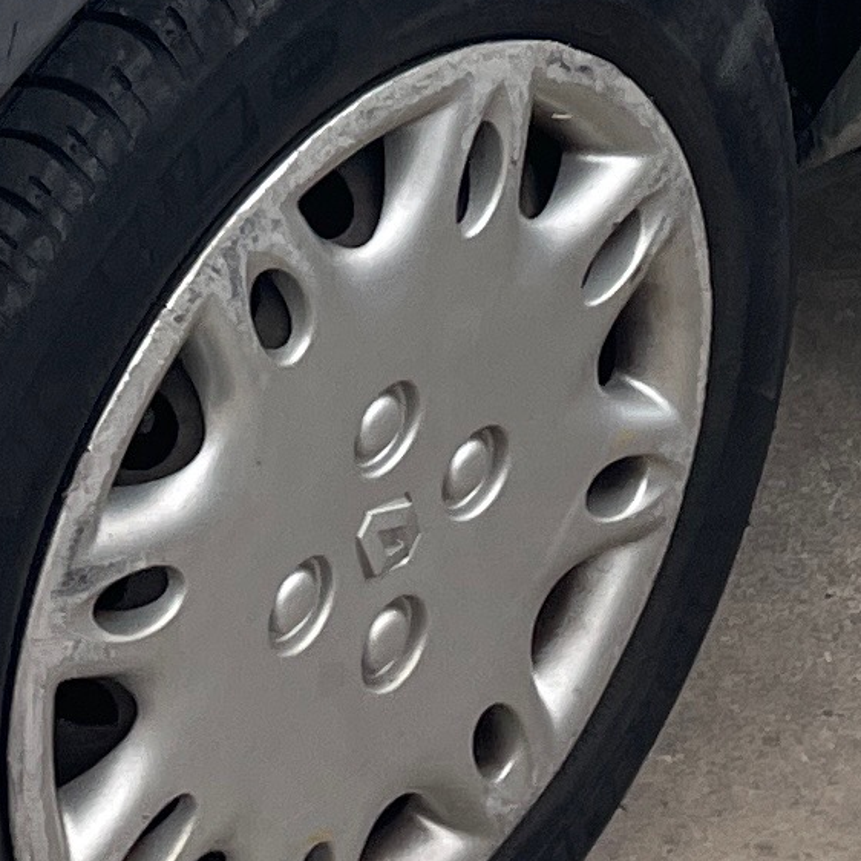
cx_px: 161
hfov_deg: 10.6
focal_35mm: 165
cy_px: -916
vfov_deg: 9.8
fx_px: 4643
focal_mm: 4.2
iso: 32
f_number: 1.6
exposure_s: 1/532
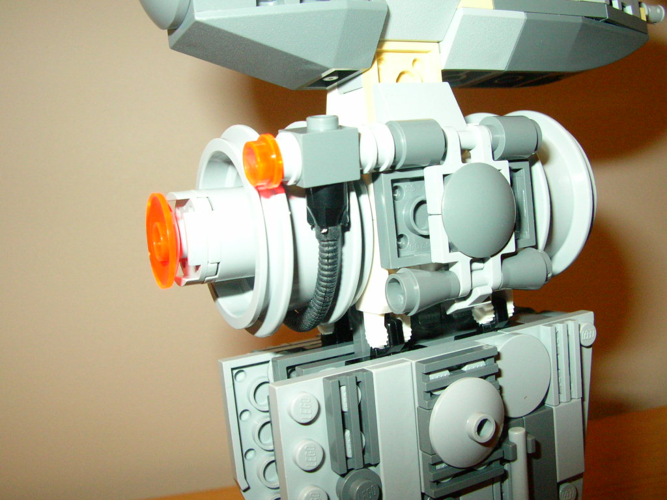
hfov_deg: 51.4
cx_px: 334
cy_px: 250
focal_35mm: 36
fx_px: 694
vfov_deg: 39.7
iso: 200
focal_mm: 6
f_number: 3.7
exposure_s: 1/60.1
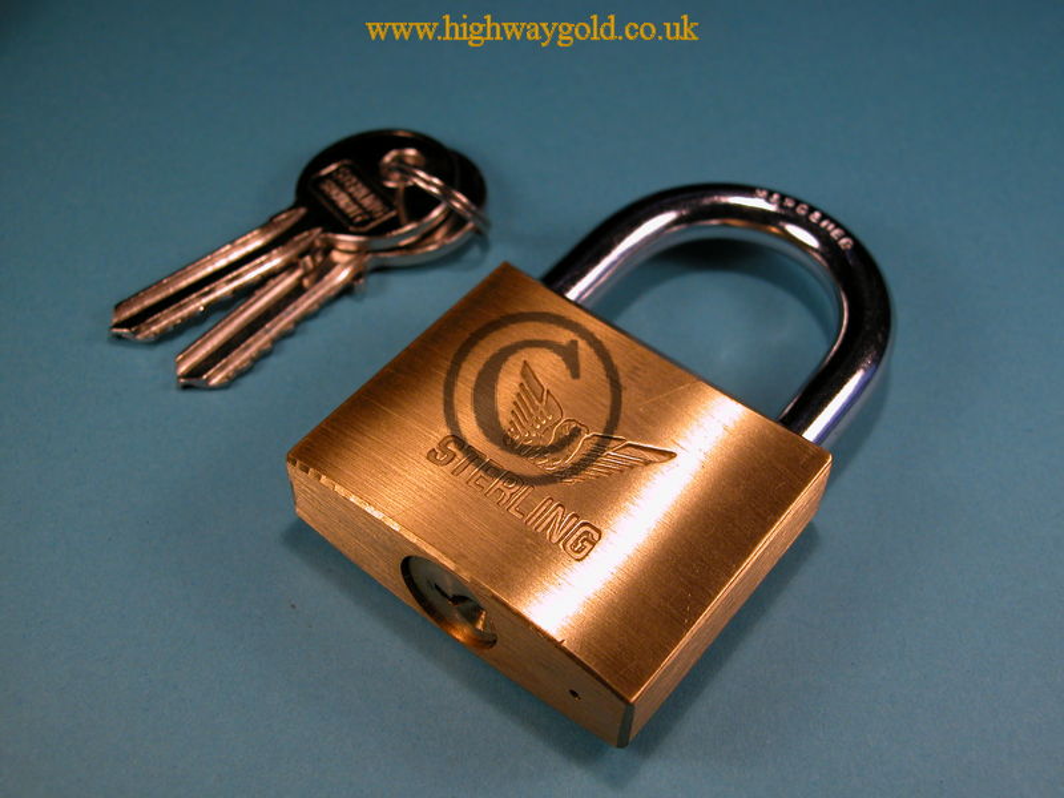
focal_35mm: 50
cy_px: 399
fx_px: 1537
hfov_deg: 38.2
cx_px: 532
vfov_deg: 29.1
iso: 100
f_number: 3.8
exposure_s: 1/136
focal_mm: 12.7
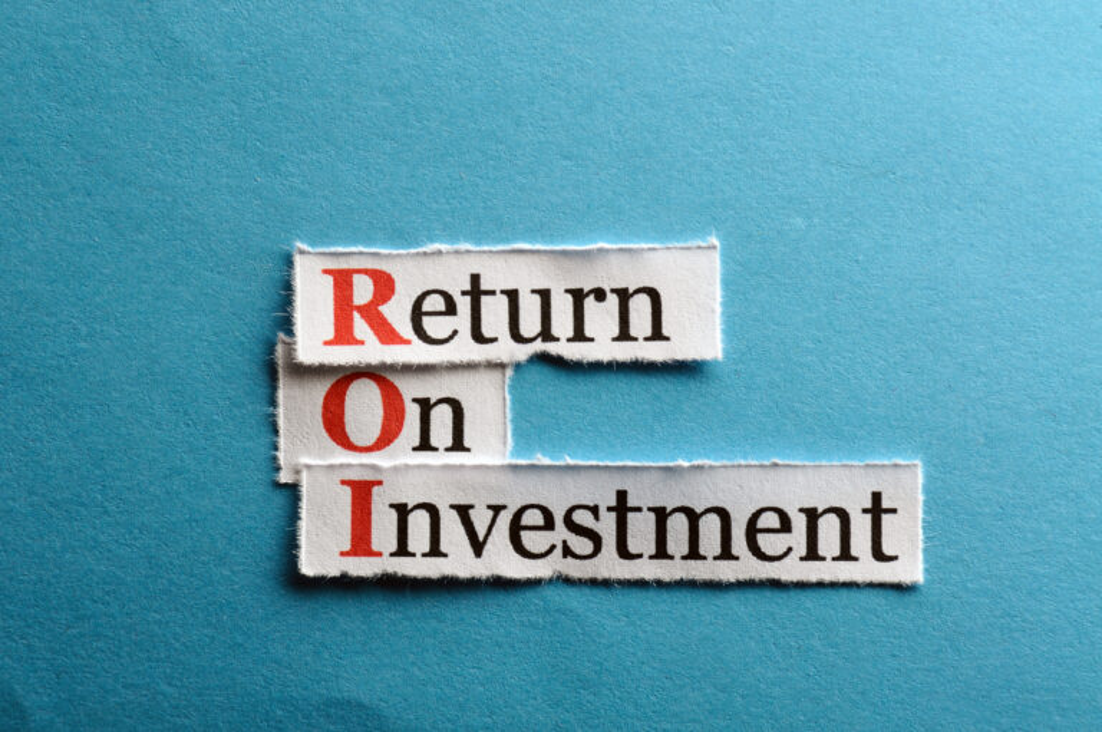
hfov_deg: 6.5
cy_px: 366
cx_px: 551
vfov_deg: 4.4
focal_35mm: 315
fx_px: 9630
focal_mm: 210
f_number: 11
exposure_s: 1/200
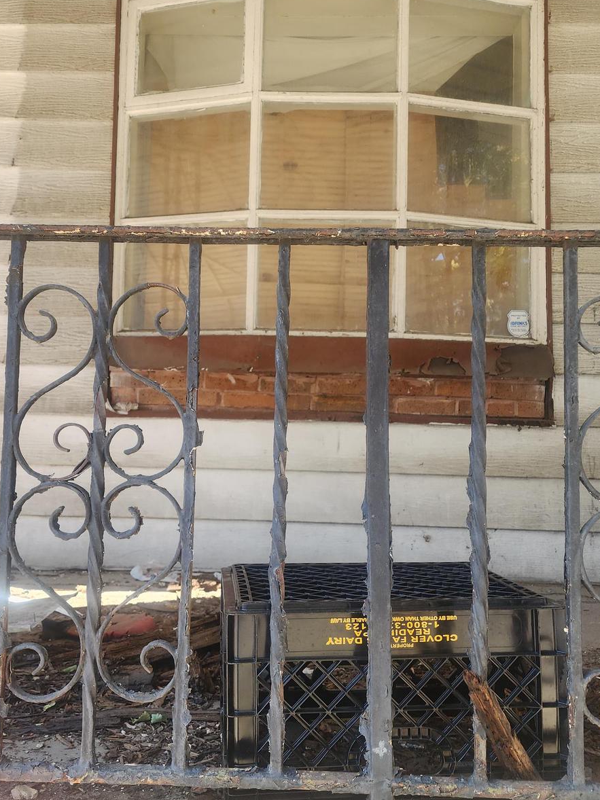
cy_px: 393
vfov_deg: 60.0
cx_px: 262
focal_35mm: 30
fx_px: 694
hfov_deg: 46.7
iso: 50
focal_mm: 6.4
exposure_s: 1/180
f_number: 1.8
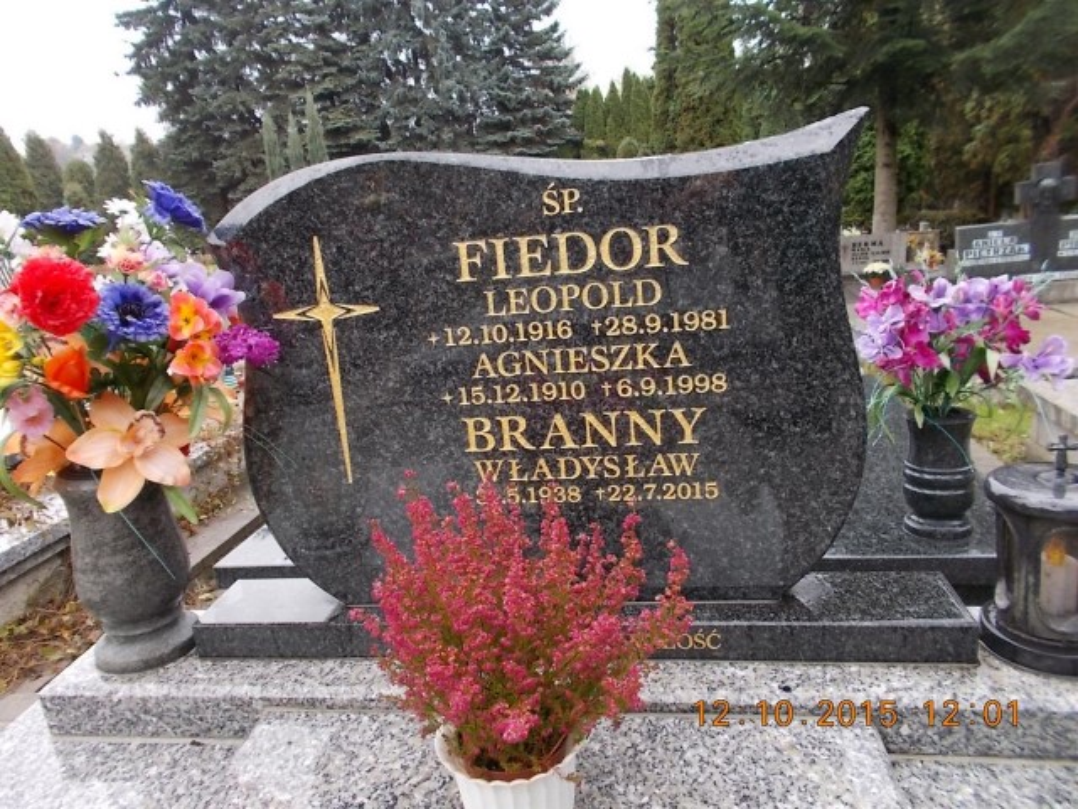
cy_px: 404
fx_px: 810
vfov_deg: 53.1
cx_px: 539
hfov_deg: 67.3
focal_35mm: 26
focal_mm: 4.6
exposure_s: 1/50
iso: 80
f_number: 3.2
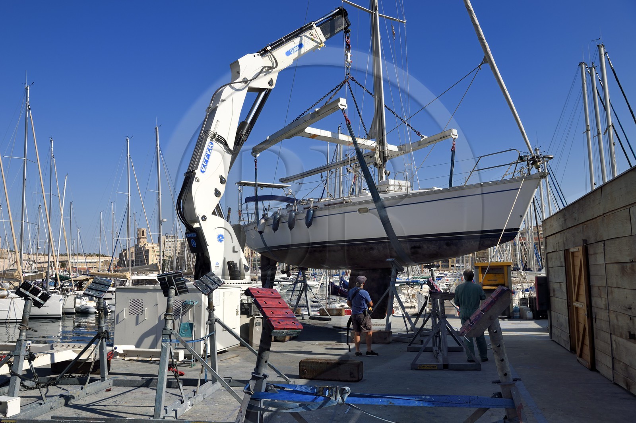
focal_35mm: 30
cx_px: 318
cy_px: 212
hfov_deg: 62.0
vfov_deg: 43.5
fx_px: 530
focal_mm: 30
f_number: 13
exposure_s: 1/320
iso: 200
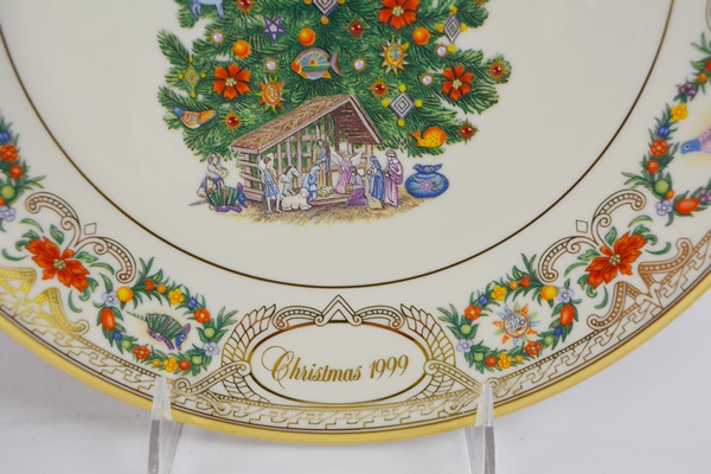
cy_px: 237
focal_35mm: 36
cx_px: 356
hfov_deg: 53.1
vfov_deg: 36.9
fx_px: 711
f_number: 5.6
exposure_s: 1/125
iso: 280
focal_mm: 24
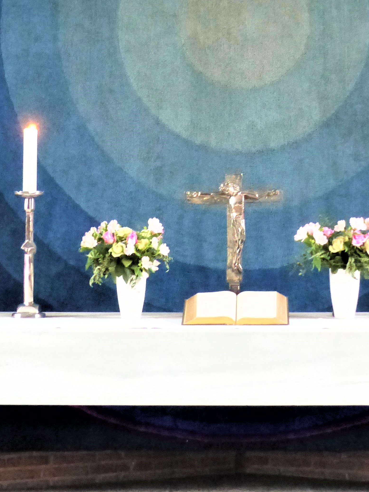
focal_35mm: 97
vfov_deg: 20.1
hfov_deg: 15.2
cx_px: 242
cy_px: 118
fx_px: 1379
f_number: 2.8
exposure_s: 1/20
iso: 800
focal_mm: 9.1
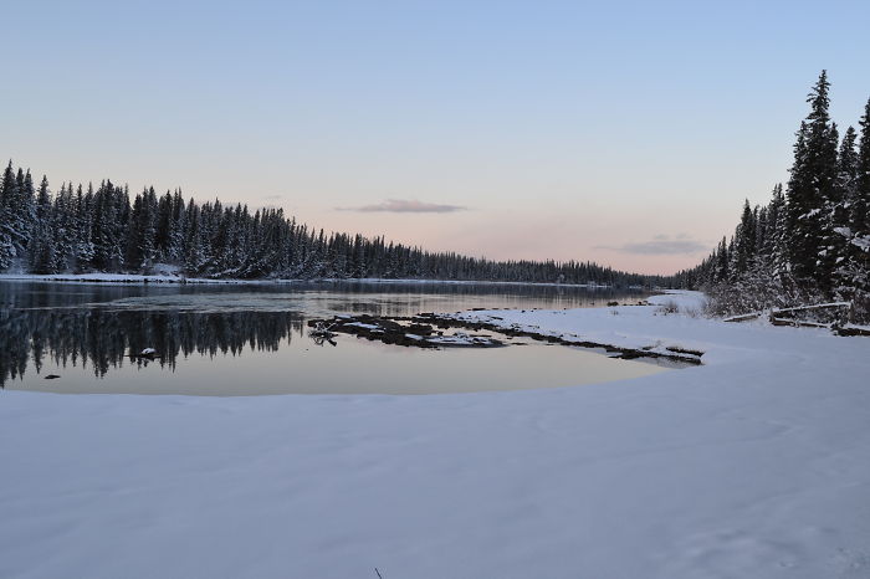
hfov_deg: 53.2
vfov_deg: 36.8
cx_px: 435
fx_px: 870
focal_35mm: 36
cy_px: 290
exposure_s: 1/125
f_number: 9
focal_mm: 24
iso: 400
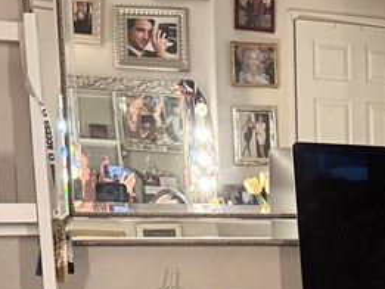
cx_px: 655
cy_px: 357
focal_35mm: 94
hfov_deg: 17.6
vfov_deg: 15.1
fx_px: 1046
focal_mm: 6.76
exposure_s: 1/60
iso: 400
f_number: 1.78
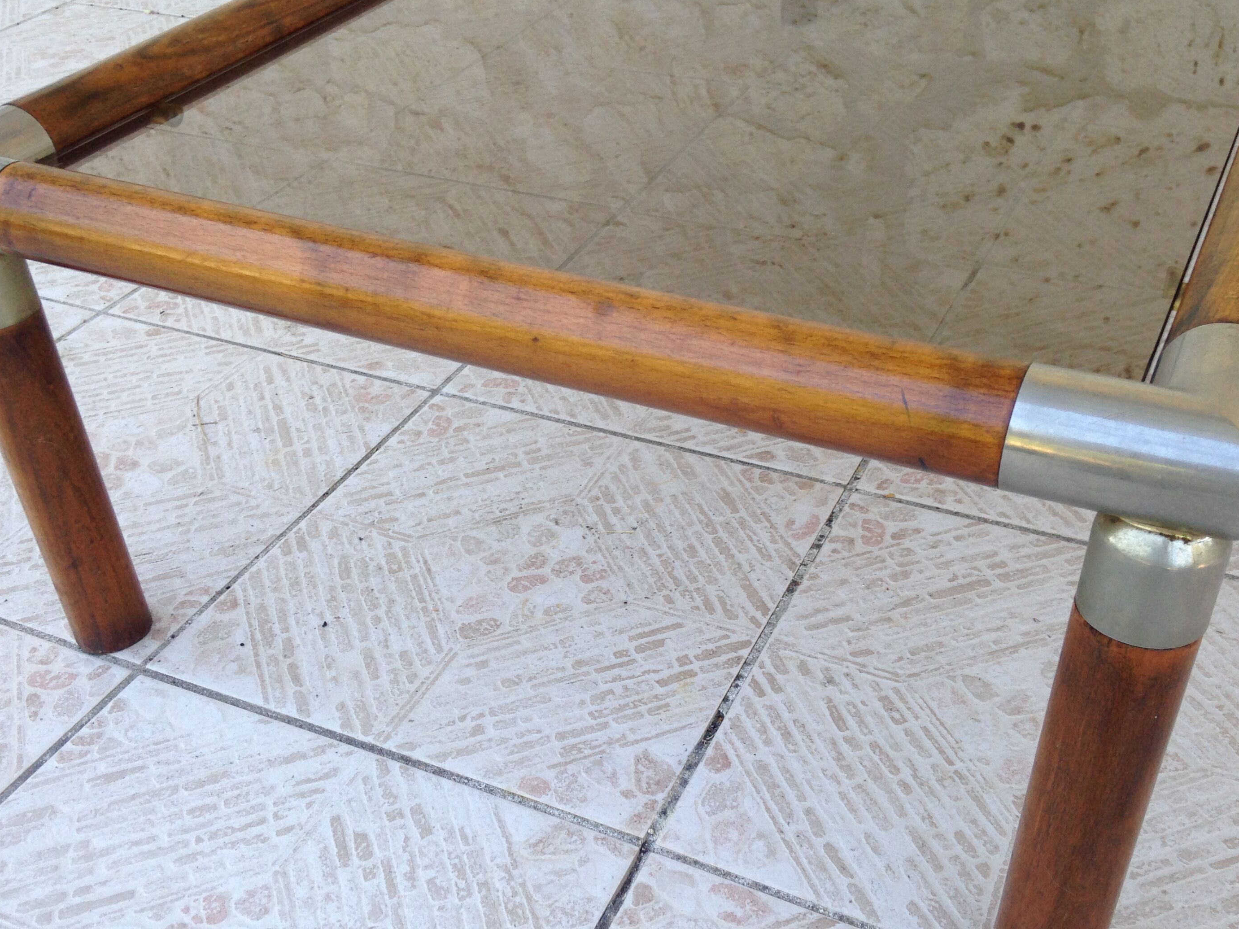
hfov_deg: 47.9
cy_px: 538
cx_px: 608
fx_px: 1396
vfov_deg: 36.7
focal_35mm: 39
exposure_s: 1/120
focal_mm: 4.12
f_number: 2.4
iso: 64
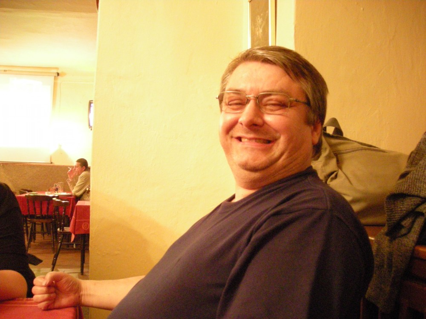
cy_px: 160
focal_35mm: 35
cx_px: 213
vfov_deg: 40.7
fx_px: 431
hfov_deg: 52.6
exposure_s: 1/8
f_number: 2.8
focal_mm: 5.7
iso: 716
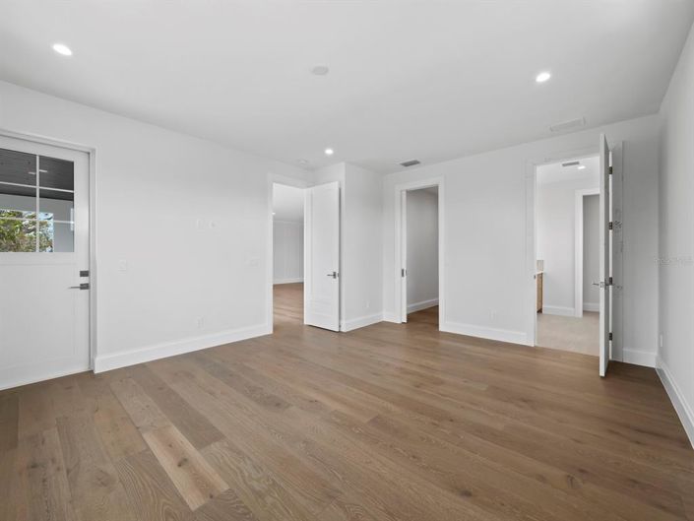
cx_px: 347
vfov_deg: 85.7
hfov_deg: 102.1
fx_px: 281
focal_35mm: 14
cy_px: 260
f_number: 11
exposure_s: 1/15
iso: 400
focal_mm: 7
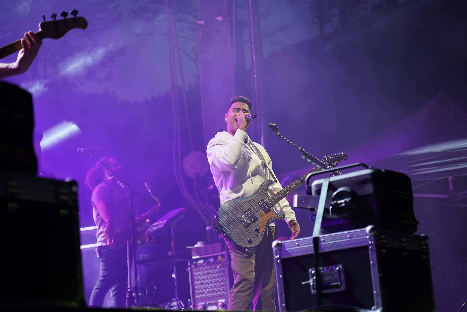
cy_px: 156
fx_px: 1362
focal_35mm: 105
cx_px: 234
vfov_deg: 13.0
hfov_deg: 19.5
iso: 640
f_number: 4
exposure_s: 1/160
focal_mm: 105
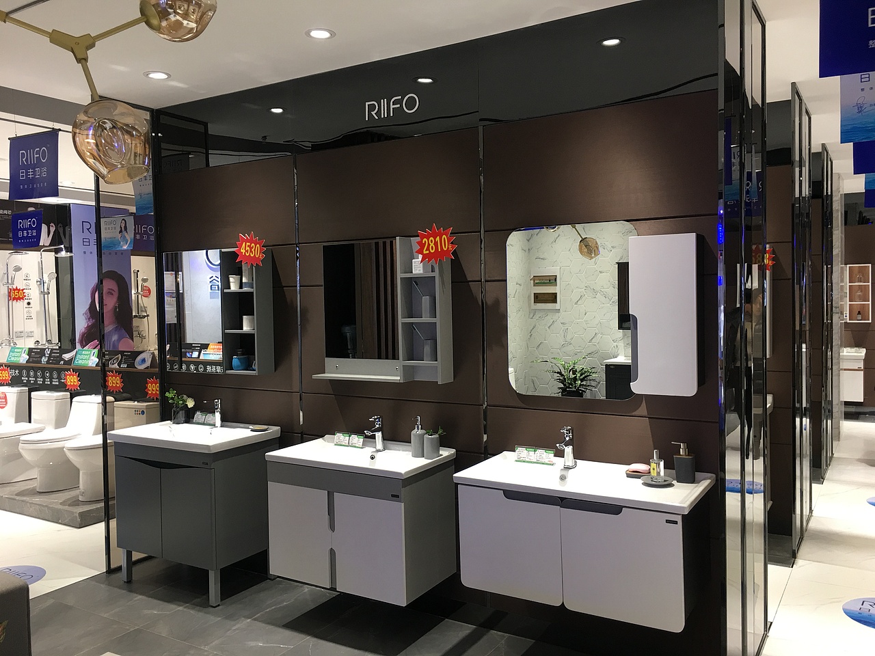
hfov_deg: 61.7
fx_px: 733
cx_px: 438
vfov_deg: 48.2
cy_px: 328
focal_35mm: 29
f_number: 2.2
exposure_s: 1/17
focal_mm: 4.15
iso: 32
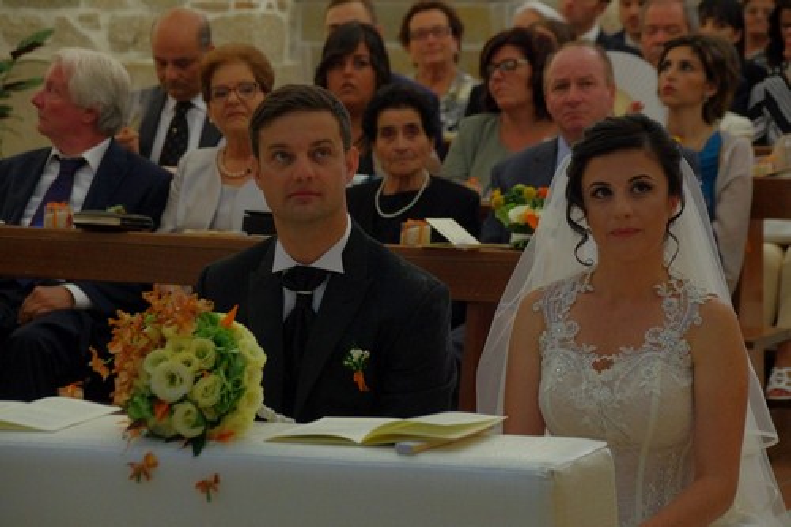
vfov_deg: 8.7
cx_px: 396
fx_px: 3459
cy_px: 264
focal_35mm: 158
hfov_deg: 13.0
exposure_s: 1/30
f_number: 6.3
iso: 2500
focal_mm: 105
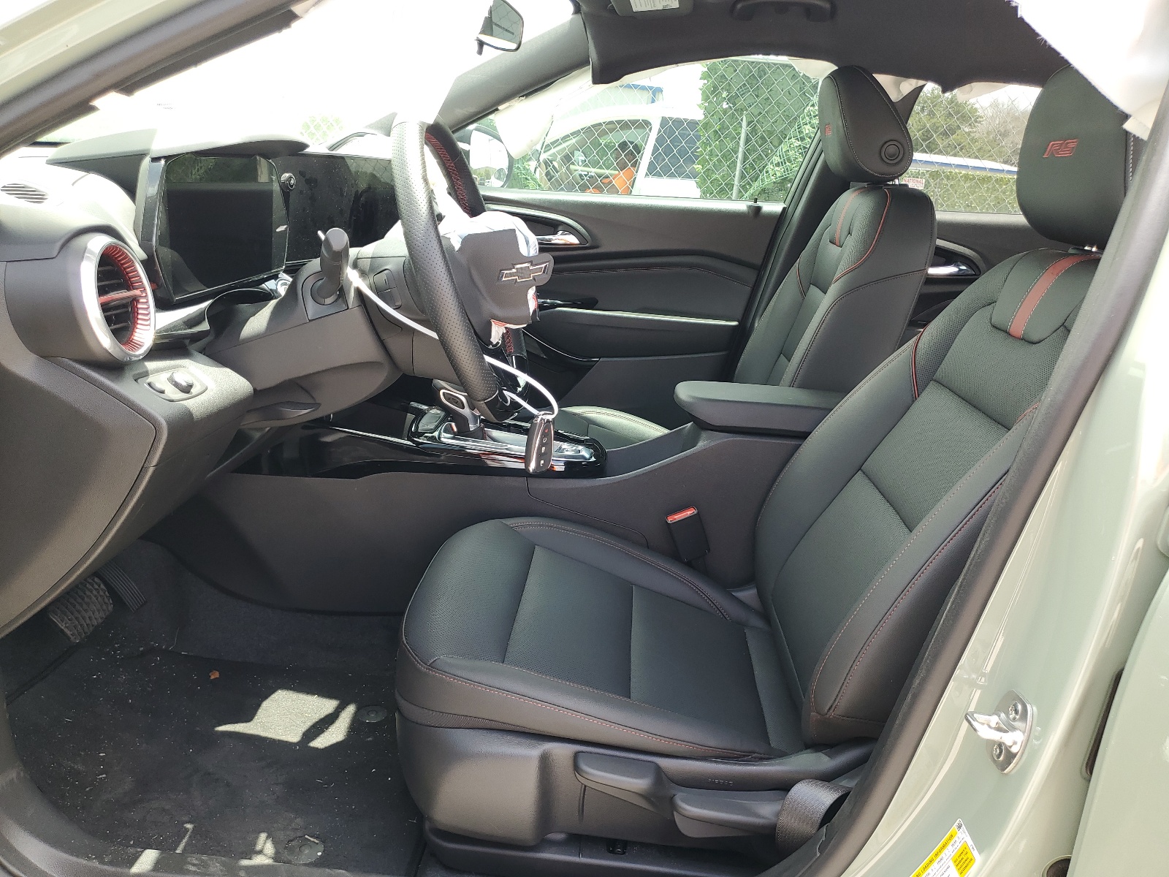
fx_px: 878
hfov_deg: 67.3
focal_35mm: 26
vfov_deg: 53.1
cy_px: 438
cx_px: 584
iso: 50
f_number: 1.5
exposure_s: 1/227
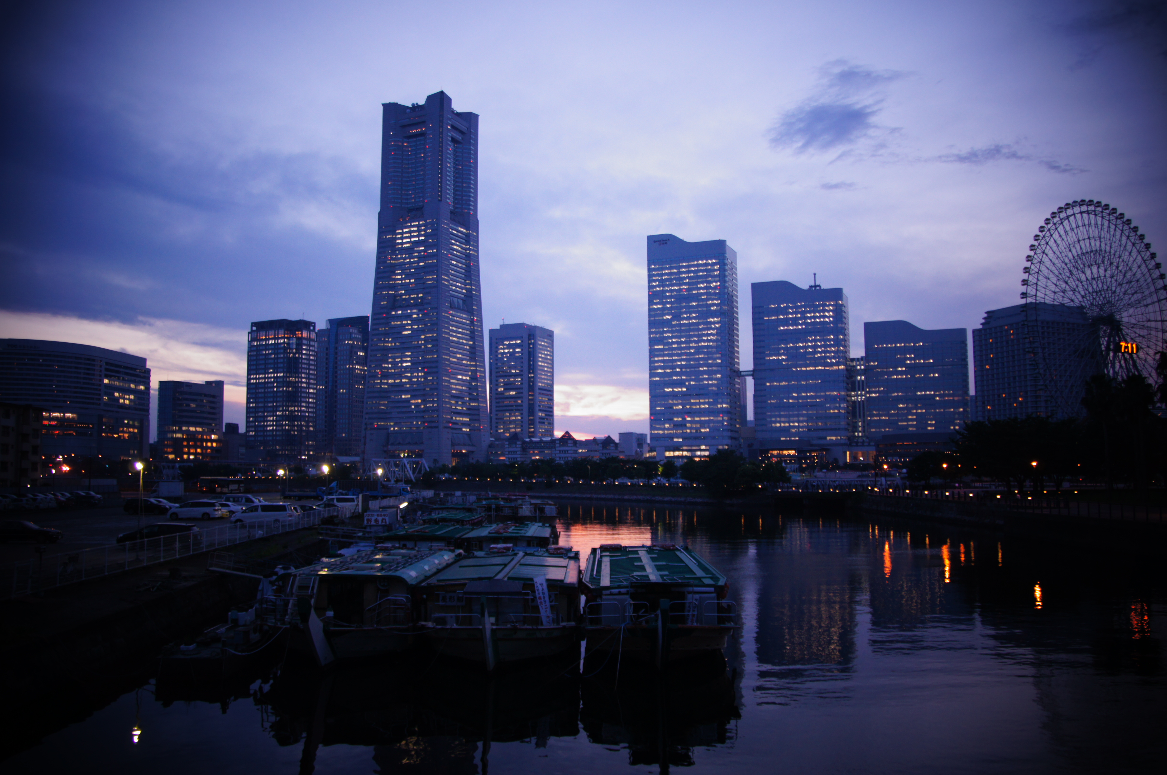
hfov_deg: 67.4
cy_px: 388
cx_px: 584
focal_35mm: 27
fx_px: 874
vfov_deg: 47.8
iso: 200
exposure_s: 1/30
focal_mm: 18
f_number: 3.5
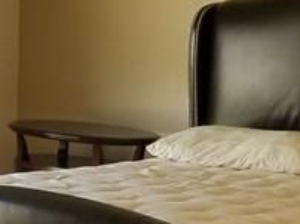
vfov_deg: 10.9
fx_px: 1143
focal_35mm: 132
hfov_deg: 14.7
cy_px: 297
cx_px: -12
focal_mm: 4.25
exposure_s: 1/60
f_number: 1.7
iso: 64
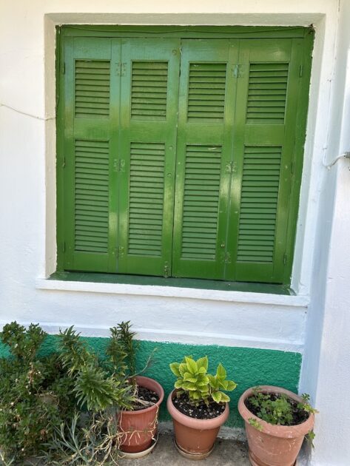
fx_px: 350
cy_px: 233
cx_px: 175
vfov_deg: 67.3
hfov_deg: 53.1
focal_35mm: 26
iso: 50
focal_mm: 5.7
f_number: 1.5
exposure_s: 1/614
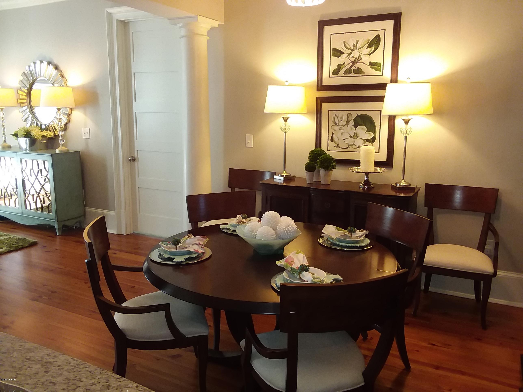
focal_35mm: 29
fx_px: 438
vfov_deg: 48.2
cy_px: 196
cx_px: 262
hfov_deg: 61.7
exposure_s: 1/30
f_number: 1.9
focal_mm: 2.47
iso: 100
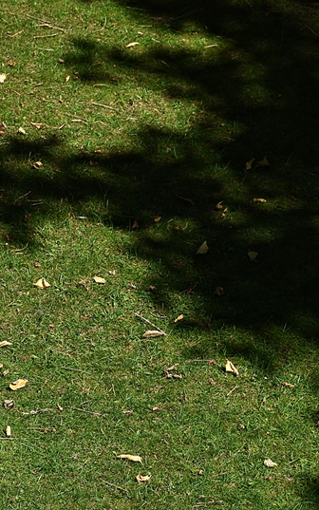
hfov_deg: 6.4
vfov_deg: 10.3
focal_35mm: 204
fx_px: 2835
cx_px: -162
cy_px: 260
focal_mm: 70
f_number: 10
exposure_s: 1/400
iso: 200
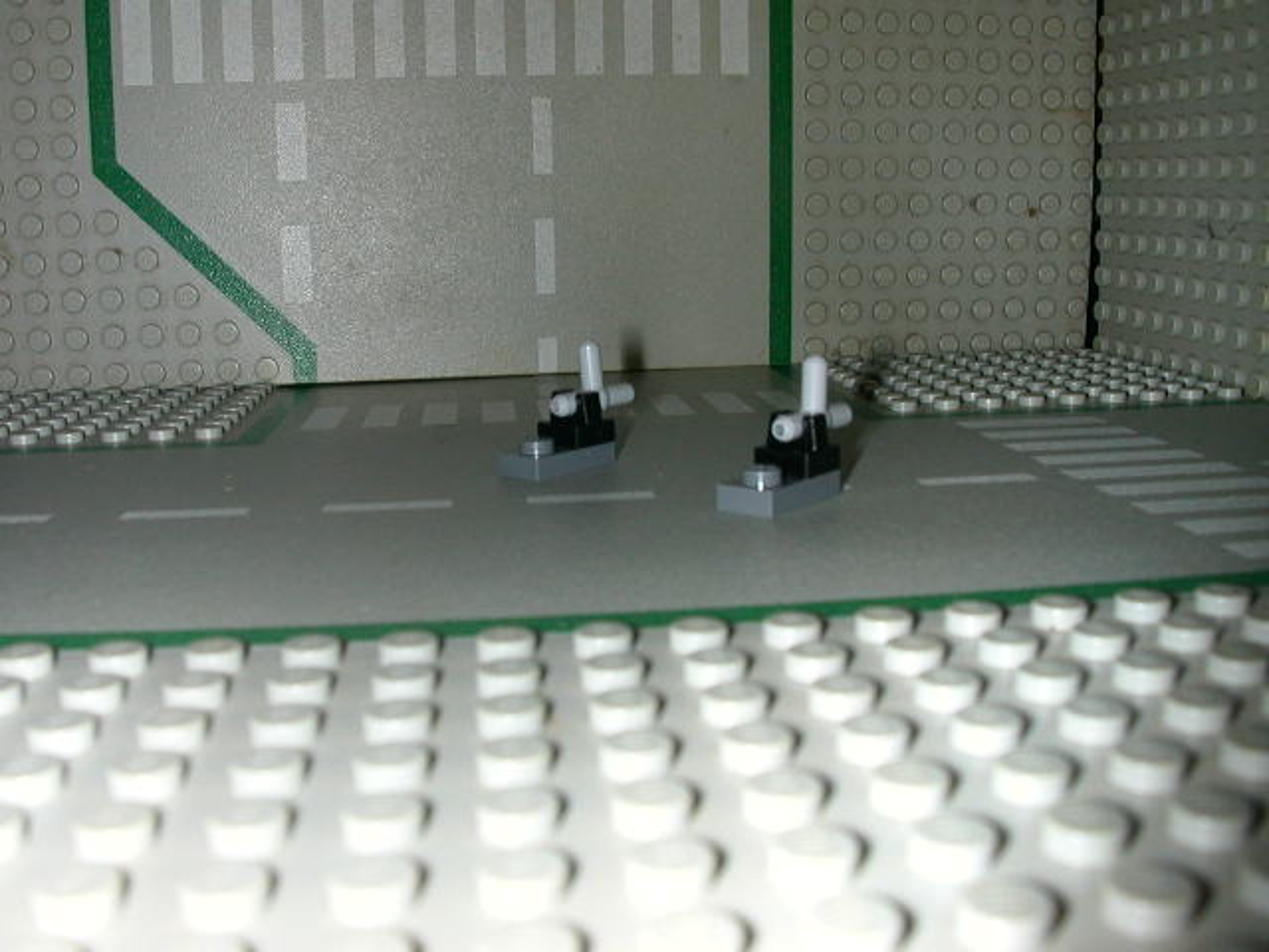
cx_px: 634
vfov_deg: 38.7
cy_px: 476
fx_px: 1356
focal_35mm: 37
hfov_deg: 50.1
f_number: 4.5
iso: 100
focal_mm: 5.6
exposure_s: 1/59.9
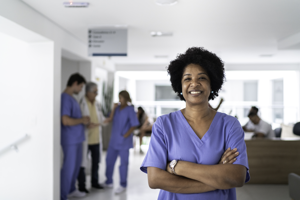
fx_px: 292
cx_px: 150
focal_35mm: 35
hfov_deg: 54.4
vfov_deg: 37.9
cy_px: 100
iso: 1600
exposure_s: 1/320
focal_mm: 35
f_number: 1.4
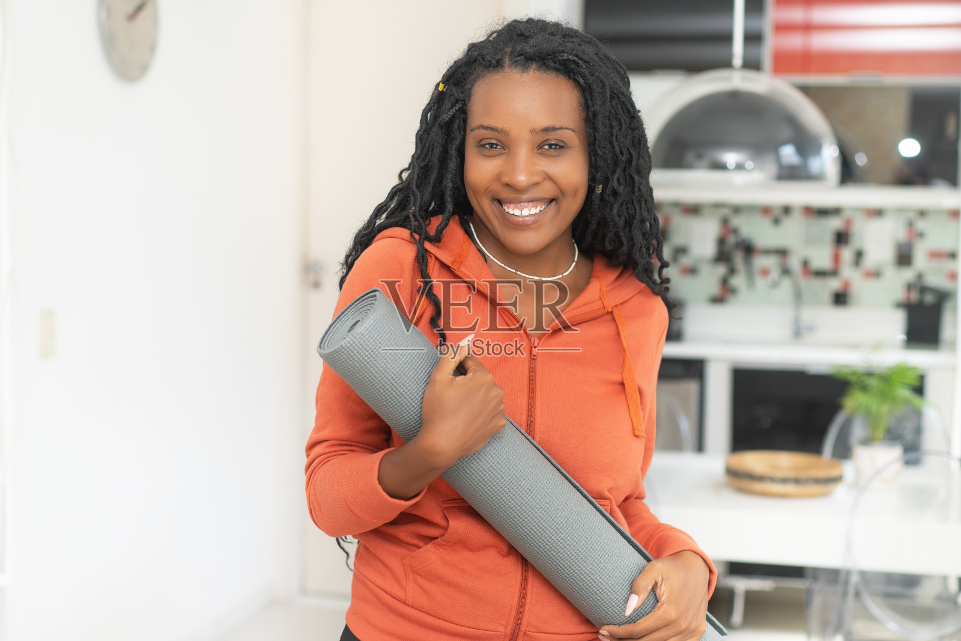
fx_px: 1468
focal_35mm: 55
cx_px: 480
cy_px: 320
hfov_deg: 36.2
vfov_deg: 24.6
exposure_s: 1/250
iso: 125
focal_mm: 55
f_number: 2.8
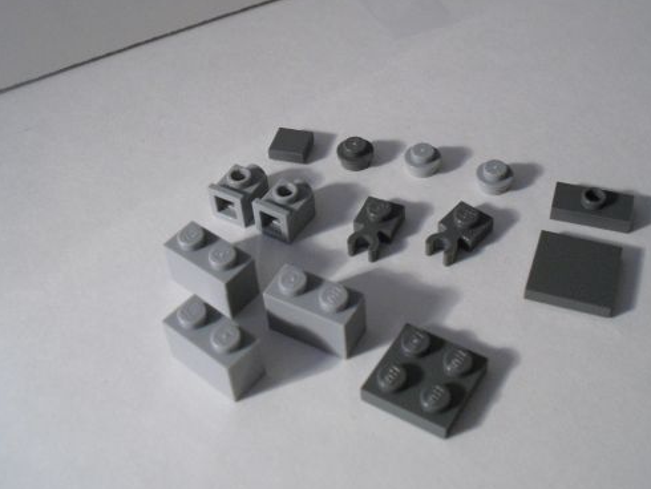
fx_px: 884
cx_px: 379
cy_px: 198
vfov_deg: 30.8
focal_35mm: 47
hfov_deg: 40.3
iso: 400
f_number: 3.1
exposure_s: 1/80
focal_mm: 6.3
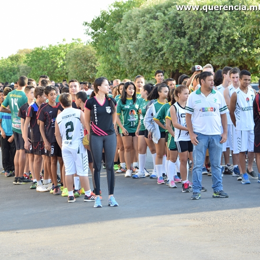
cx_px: 103
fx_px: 1181
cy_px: 131
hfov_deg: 12.6
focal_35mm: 139
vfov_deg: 12.6
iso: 200
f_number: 4.5
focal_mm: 72
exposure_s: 1/200
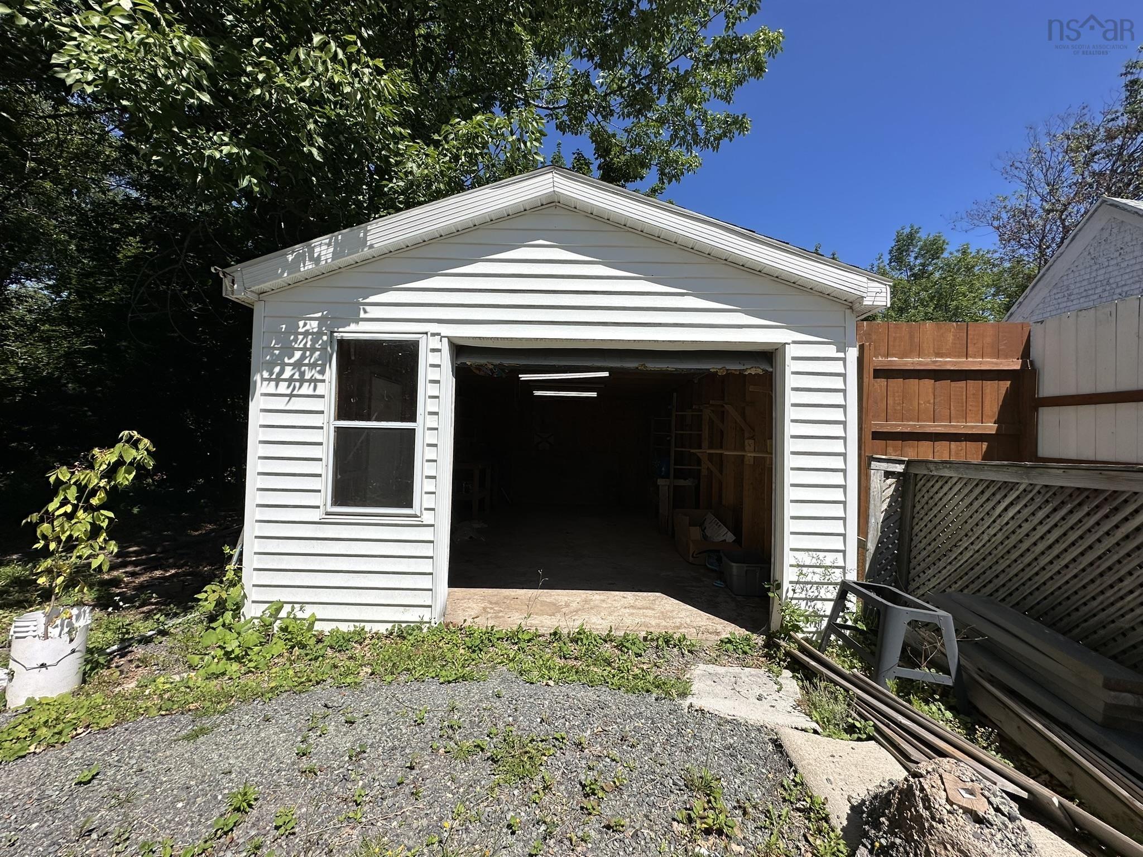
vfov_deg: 85.7
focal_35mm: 14
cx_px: 572
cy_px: 428
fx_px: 462
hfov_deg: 102.1
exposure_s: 1/3205
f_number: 2.2
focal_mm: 2.22
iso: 50
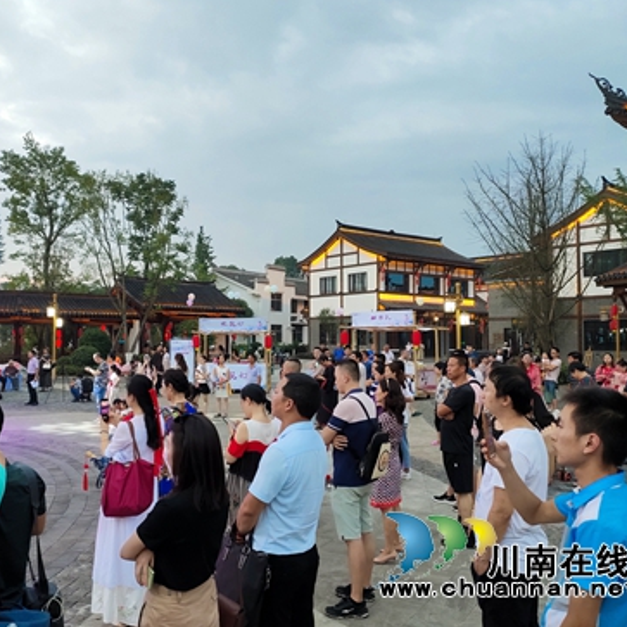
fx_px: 574
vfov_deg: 57.3
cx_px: 250
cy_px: 308
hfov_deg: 56.9
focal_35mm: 28
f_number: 1.79
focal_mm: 4.76
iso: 669
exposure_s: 1/100
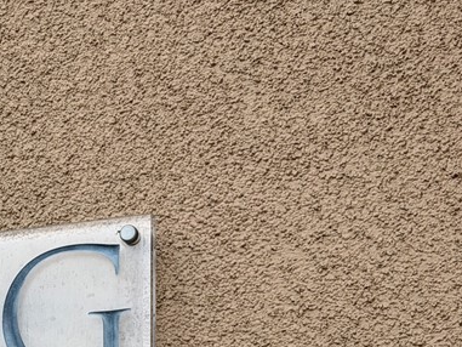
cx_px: -70
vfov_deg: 11.3
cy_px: 405
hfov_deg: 14.8
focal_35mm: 129
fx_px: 1722
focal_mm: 6.76
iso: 64
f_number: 1.78
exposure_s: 1/578
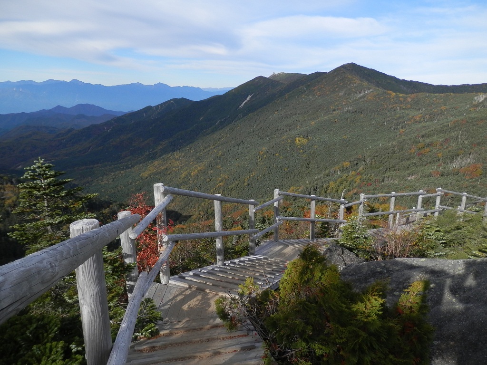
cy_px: 182
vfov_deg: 54.9
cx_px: 244
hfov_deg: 69.4
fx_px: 352
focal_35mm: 25
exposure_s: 1/800
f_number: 3
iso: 80
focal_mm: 4.5
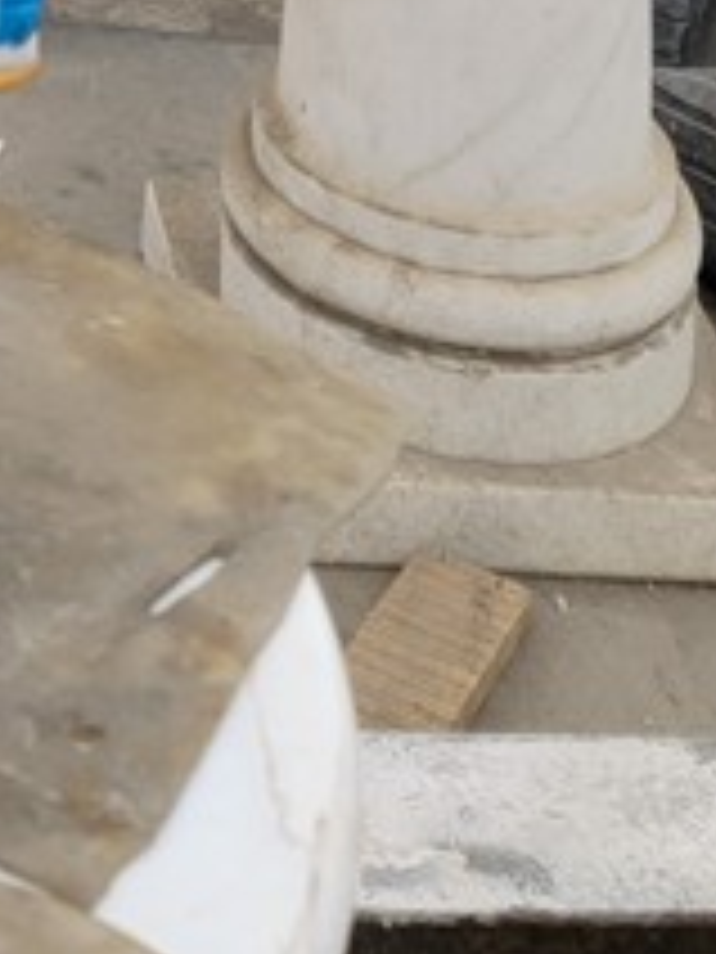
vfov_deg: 13.2
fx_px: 3337
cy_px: -1172
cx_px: -509
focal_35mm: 121
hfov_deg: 11.5
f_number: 1.8
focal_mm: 6.7
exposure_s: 1/100
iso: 25
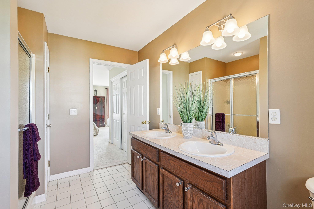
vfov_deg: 73.7
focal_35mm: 16
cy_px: 104
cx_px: 157
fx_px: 140
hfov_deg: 96.7
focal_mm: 16
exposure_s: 1/8
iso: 400
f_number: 9
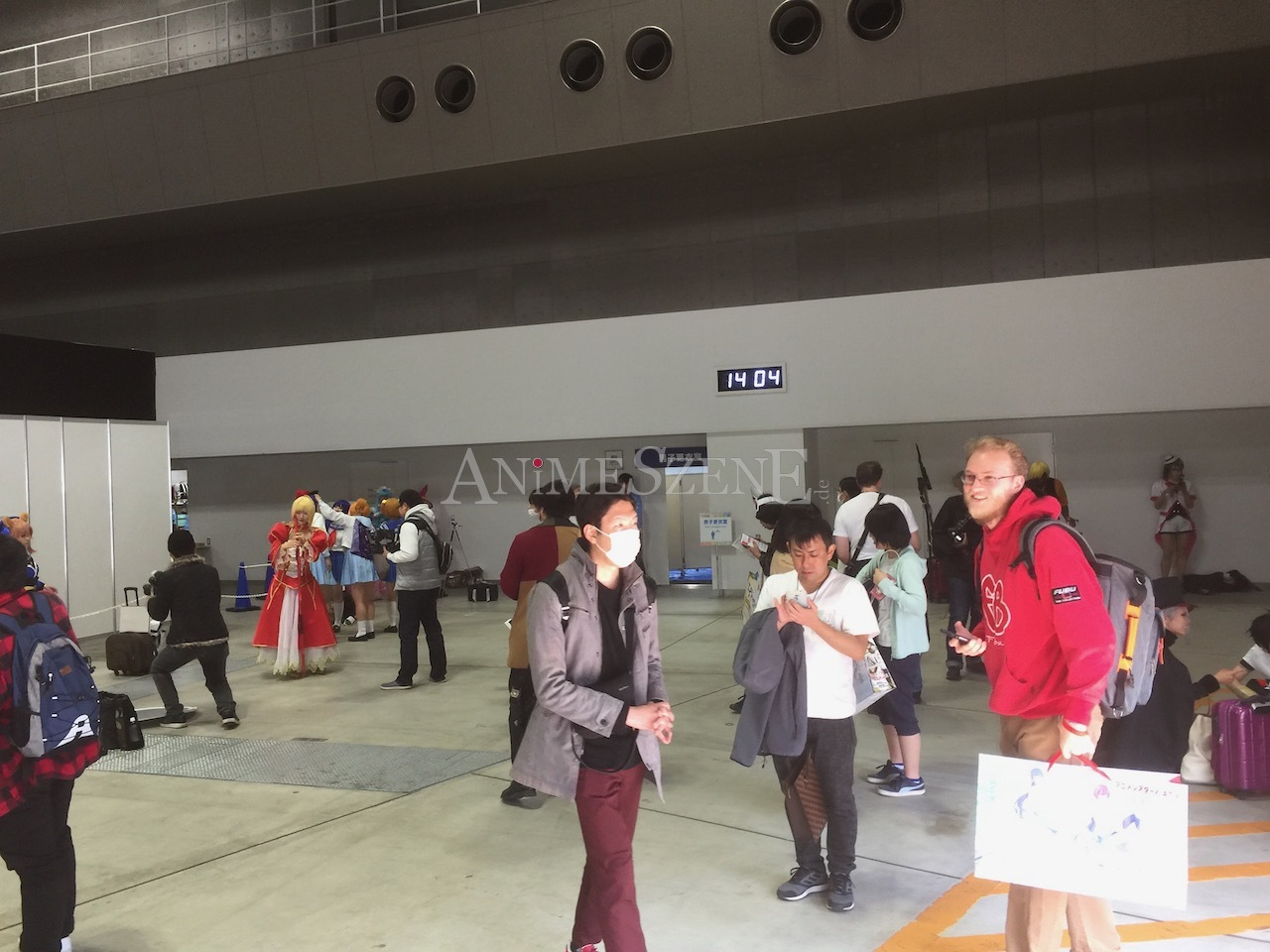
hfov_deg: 61.7
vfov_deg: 48.2
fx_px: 1064
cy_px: 476
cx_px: 635
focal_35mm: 29
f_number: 2.2
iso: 32
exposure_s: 1/30
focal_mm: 4.15
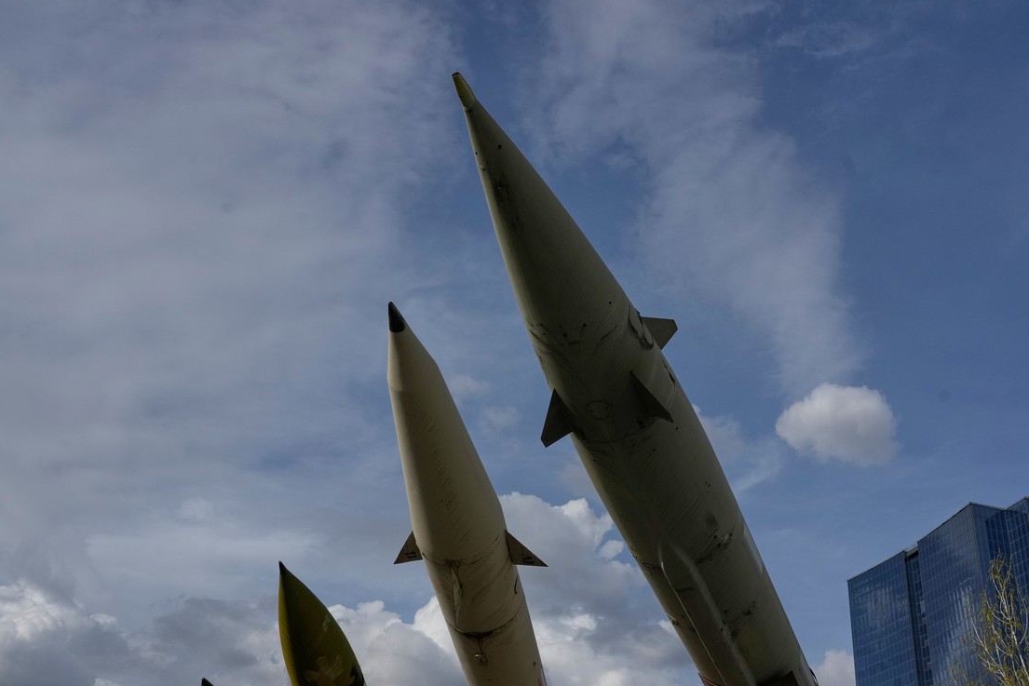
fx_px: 1086
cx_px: 575
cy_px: 427
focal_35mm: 38
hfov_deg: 50.6
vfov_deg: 34.9
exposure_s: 1/3200
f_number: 11
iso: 800
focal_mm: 30
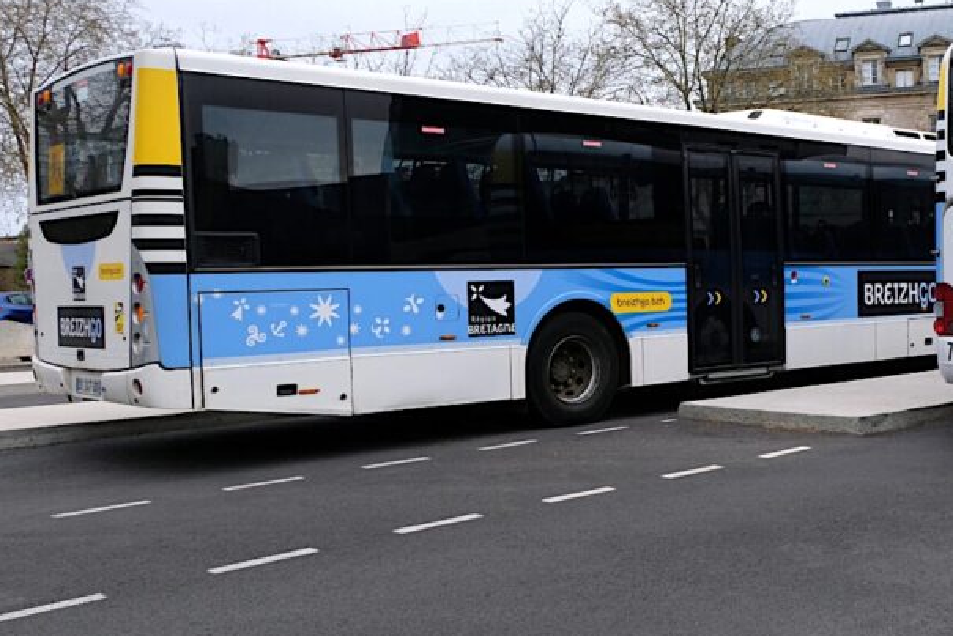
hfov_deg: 42.2
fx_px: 1165
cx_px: 786
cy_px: 310
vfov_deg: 30.5
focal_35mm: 44
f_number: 8
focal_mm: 16
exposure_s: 1/680
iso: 400
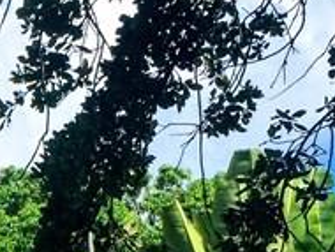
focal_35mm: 156
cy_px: 356
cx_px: -242
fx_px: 1512
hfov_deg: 11.8
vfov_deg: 9.3
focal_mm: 4.15
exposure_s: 1/2475
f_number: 2.2
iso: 32
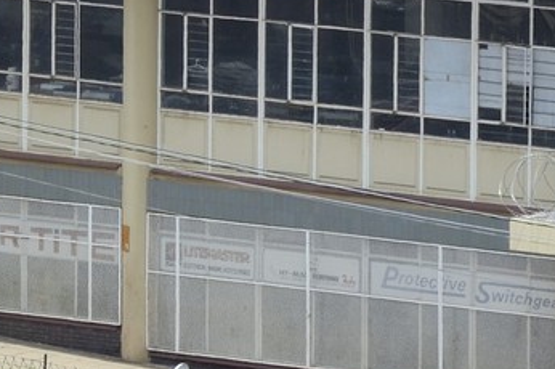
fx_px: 14247
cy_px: 116
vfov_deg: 1.5
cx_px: -691
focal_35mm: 925
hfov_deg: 2.2
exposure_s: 1/250
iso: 200
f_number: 14
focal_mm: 200
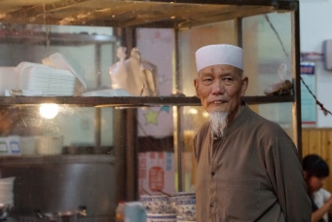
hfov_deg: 16.6
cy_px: 111
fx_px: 1135
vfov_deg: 11.2
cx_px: 161
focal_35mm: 123
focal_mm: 70
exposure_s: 1/400
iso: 3200
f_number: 5.6
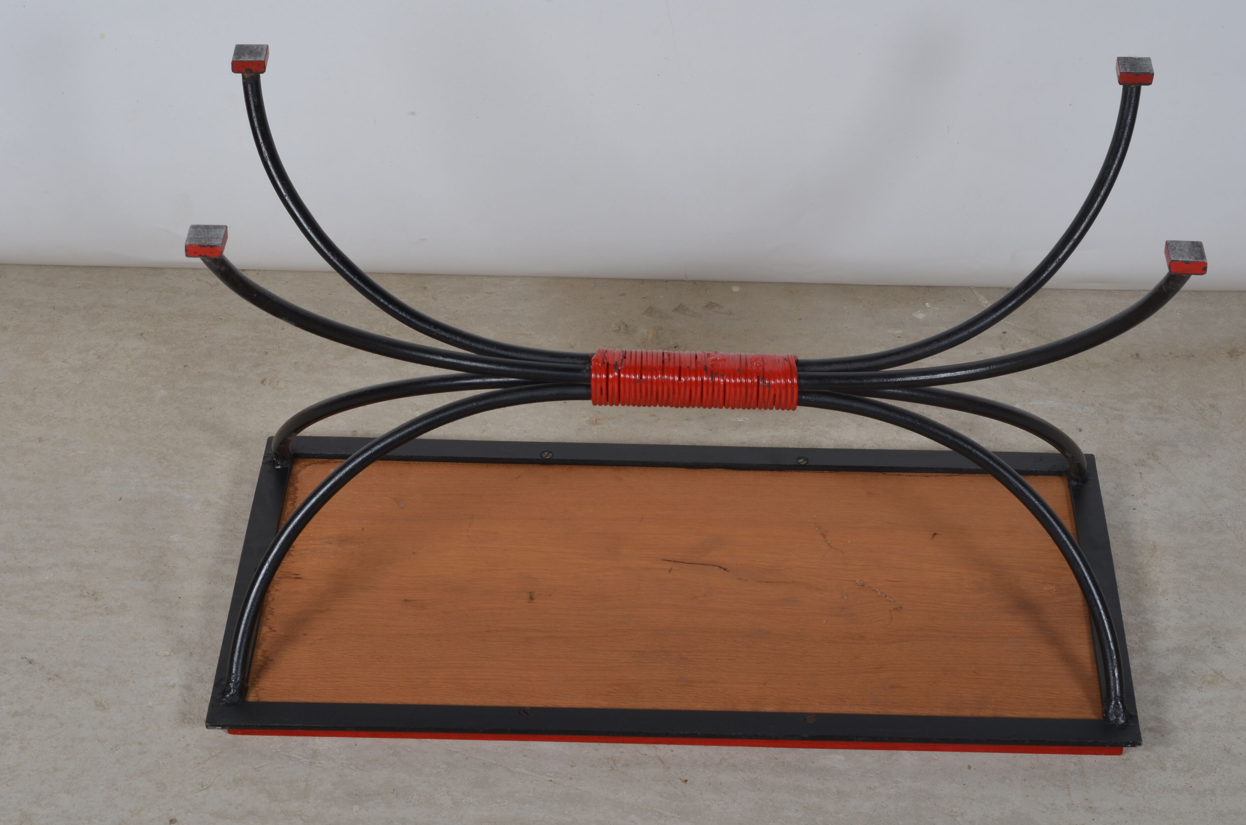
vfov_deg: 18.1
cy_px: 412
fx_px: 2590
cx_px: 623
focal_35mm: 75
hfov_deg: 27.0
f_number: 14
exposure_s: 1/125
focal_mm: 50
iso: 100
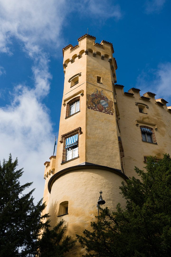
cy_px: 128
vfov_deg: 55.8
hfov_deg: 38.9
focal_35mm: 34
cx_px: 86
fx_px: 242
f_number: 4
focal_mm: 12.48
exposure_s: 1/1250
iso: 125
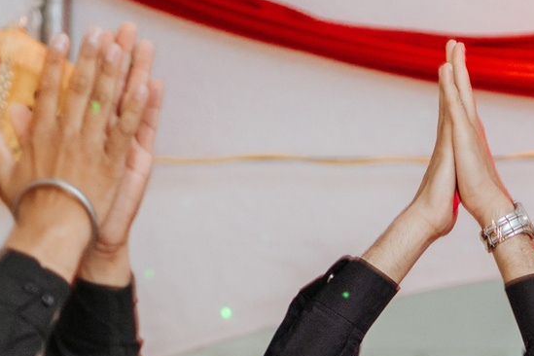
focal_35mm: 233
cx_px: 623
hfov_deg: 8.7
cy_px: 827
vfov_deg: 5.7
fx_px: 3456
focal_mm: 50
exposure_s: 1/200
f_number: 2
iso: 400
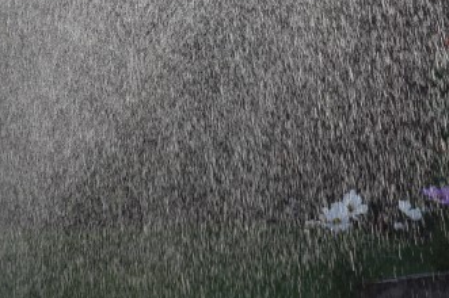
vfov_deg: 13.9
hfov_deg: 20.5
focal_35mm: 98
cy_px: 196
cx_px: 71
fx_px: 1221
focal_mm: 30
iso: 200
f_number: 8
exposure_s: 1/250
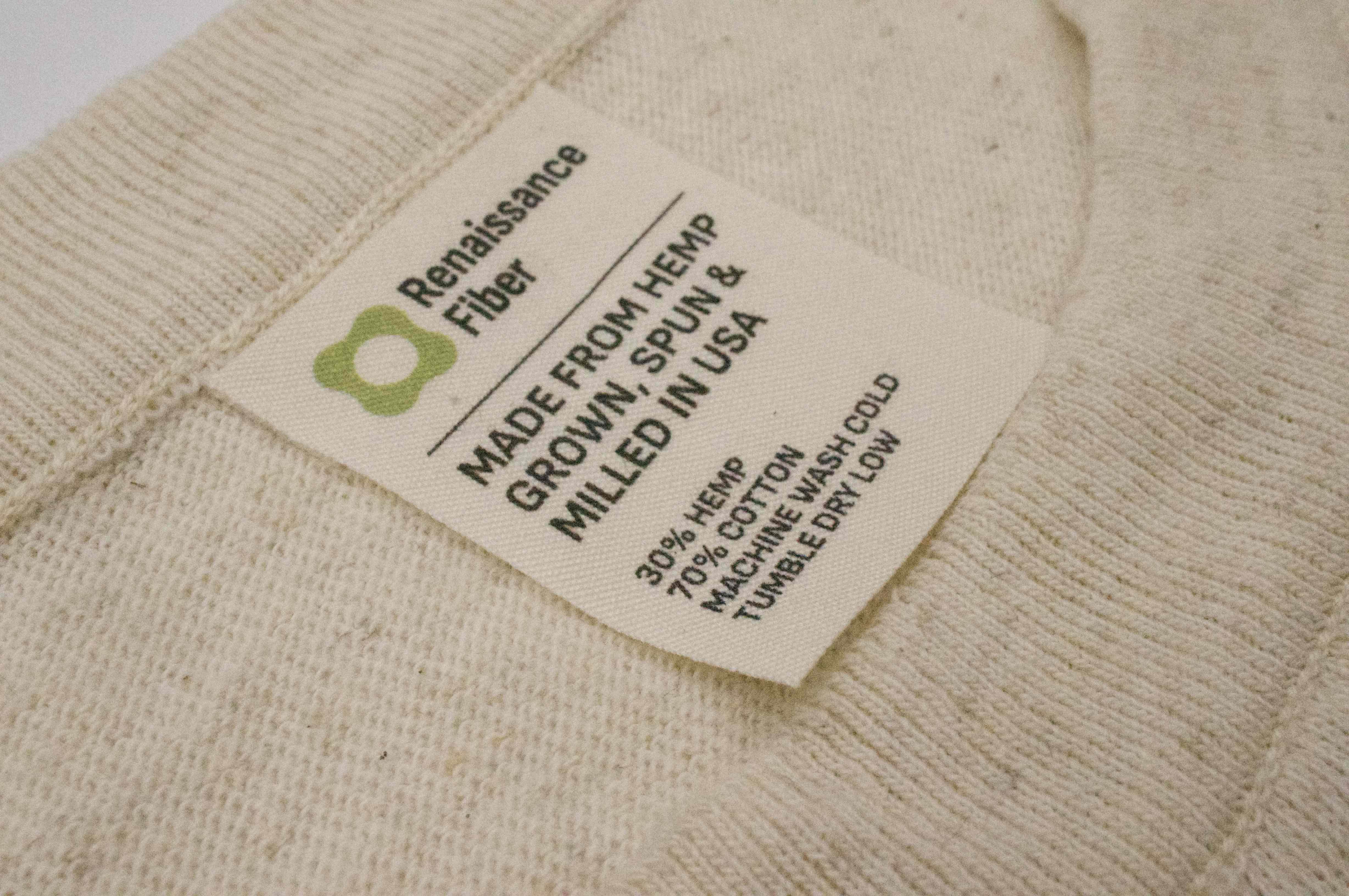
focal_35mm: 45
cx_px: 674
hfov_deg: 43.6
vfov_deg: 29.8
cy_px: 448
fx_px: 1684
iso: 12800
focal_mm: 30
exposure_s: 1/400
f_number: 20
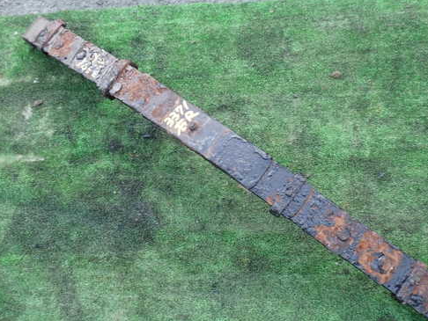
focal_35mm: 37
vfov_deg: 38.7
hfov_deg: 50.1
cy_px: 161
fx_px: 458
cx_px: 233
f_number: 2.3
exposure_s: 1/50
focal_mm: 5.4
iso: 200
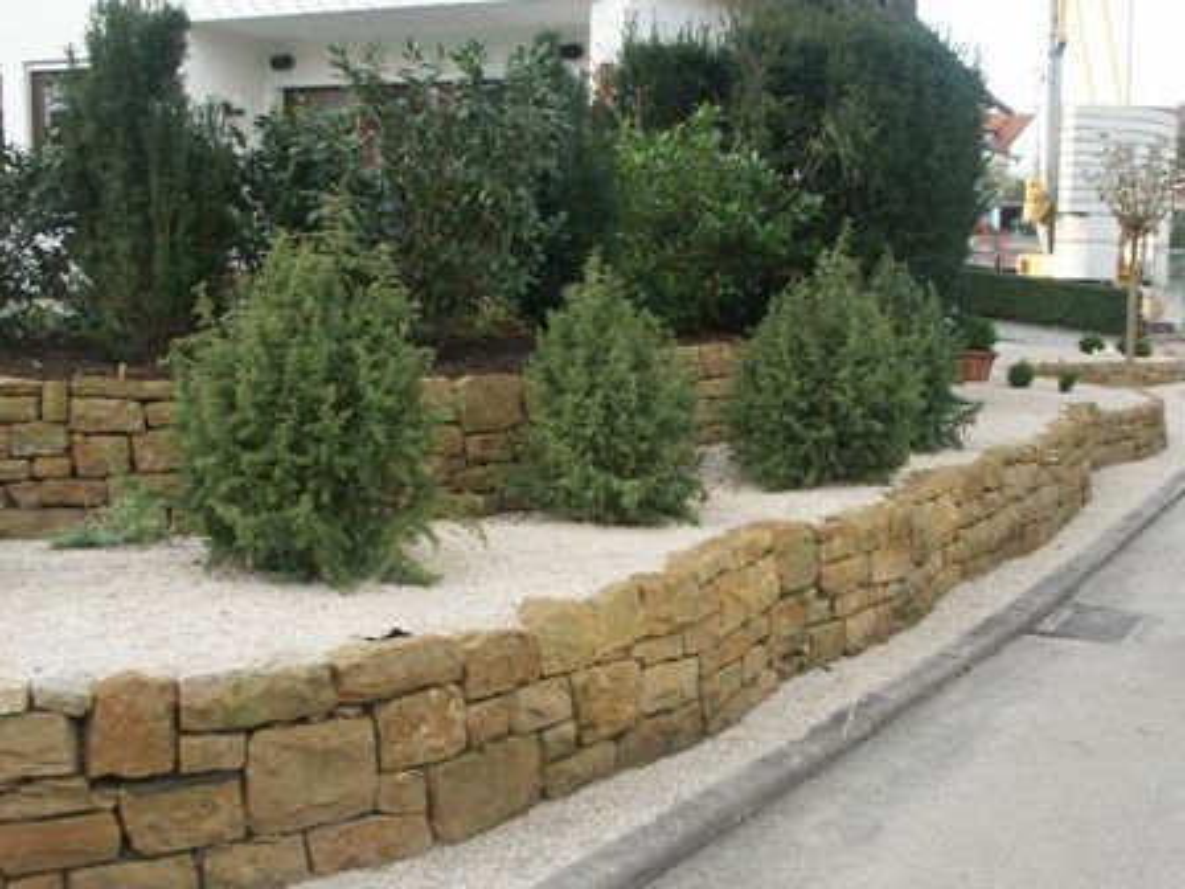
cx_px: 592
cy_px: 444
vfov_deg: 49.7
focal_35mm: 28
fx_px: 959
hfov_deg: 63.4
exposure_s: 1/180
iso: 100
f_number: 2.8
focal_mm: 7.27
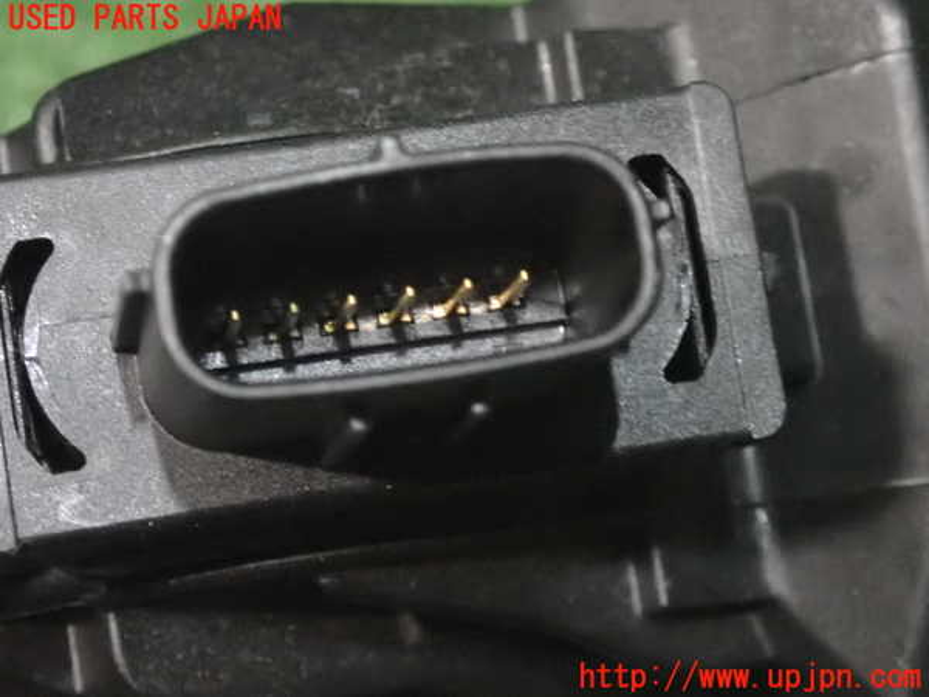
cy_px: 348
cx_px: 464
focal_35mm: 100
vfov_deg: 14.8
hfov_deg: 19.6
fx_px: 2684
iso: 6400
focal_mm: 18
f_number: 4.9
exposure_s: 1/25
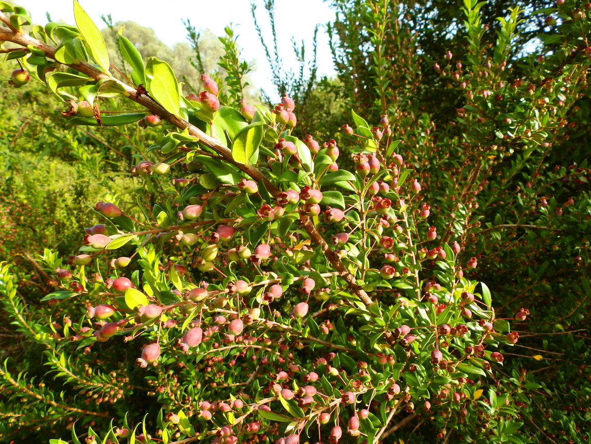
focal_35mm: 22
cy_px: 222
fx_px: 376
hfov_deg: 76.4
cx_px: 296
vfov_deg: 61.1
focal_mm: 4
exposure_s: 1/125
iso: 80
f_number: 4.5
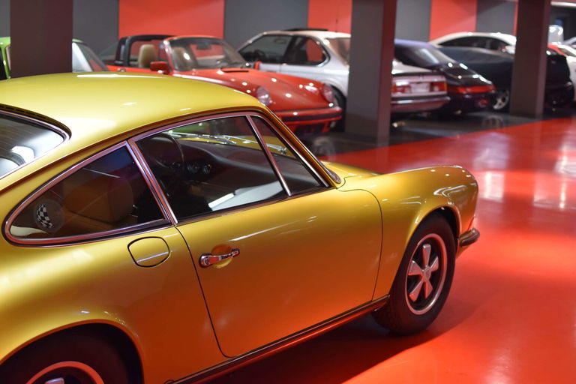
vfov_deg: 25.8
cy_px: 192
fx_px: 840
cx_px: 288
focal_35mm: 52
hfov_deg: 37.9
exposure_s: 1/60
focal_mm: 35
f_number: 2.8
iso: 800
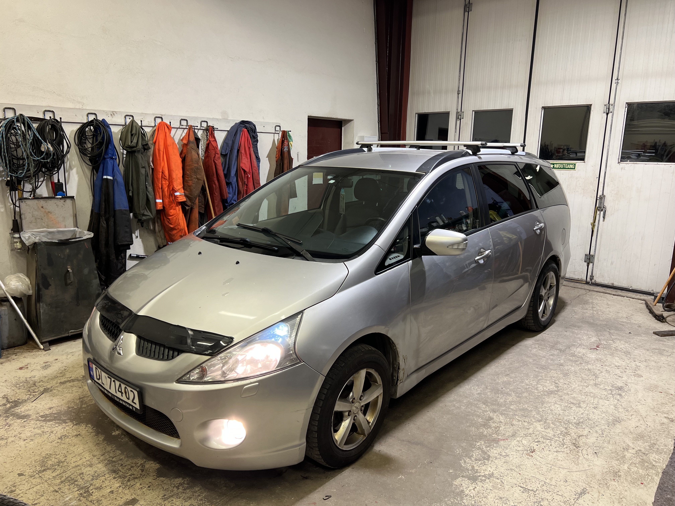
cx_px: 338
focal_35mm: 26
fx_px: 507
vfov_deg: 53.1
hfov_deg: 67.3
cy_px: 253
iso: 100
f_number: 1.5
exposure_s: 1/100
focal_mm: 5.7
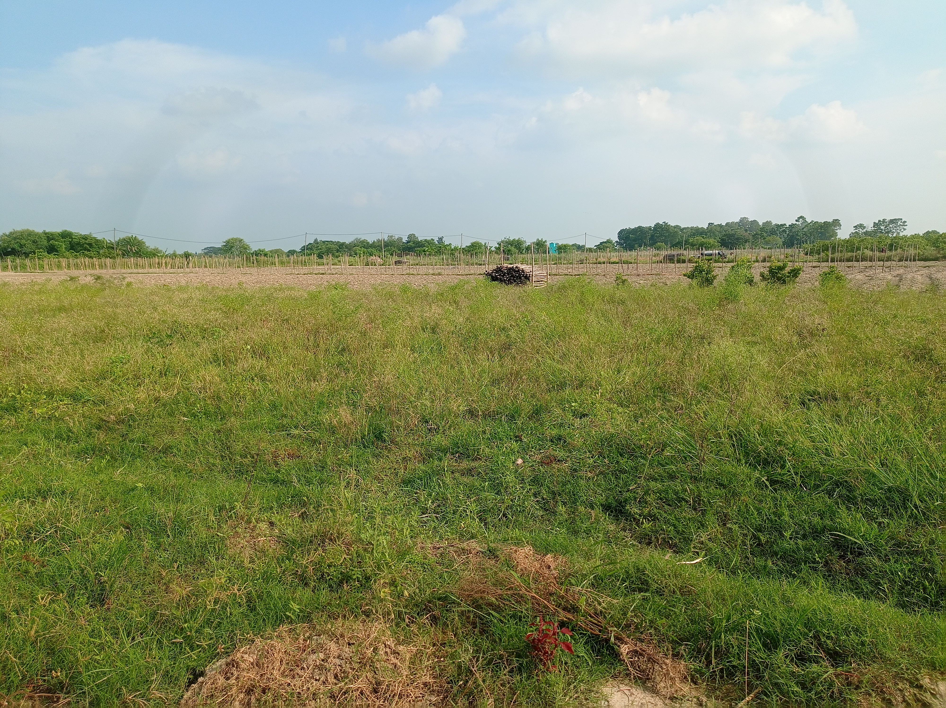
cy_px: 354
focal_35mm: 28
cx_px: 473
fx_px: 764
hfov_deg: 63.5
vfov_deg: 49.7
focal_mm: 4.7
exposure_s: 1/2519
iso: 101
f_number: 1.79
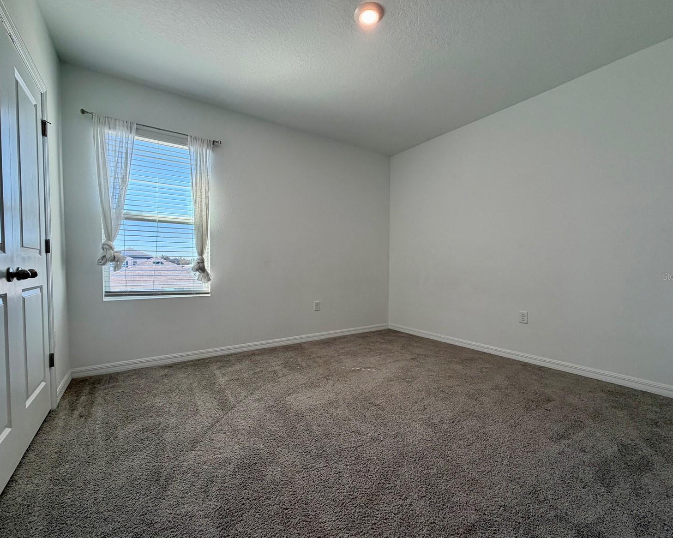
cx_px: 336
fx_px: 299
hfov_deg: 96.8
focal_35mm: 15
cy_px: 276
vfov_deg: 84.0
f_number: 2.2
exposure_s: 1/120
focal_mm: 2.22
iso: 100
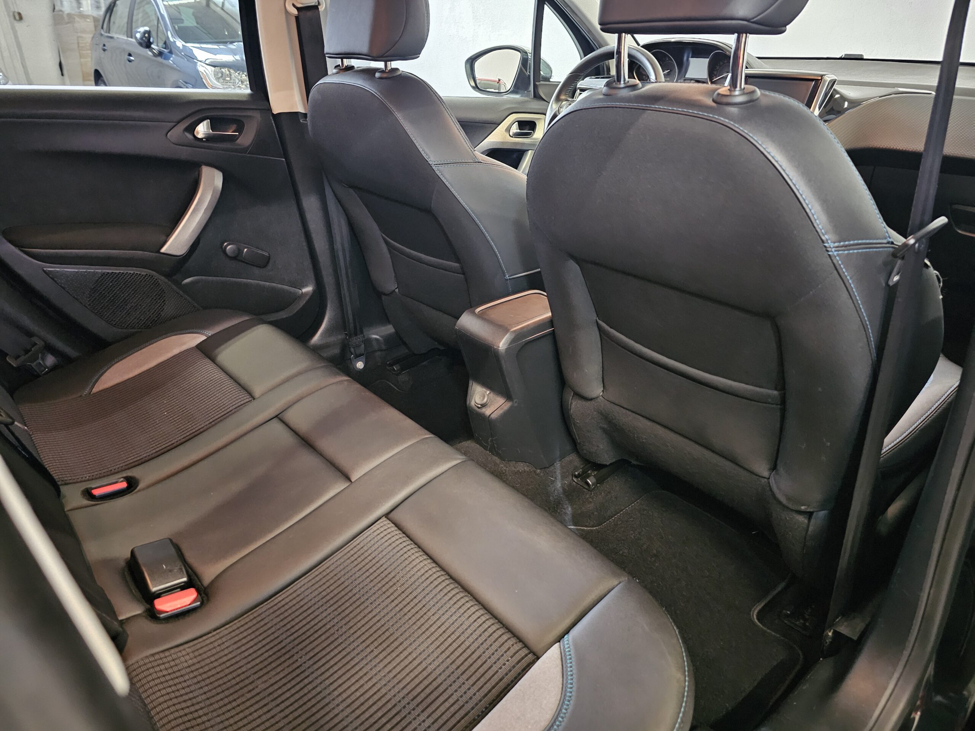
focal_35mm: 23
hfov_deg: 73.9
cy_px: 366
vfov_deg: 58.9
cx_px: 488
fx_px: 648
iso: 2000
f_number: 1.7
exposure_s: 1/15
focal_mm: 6.3
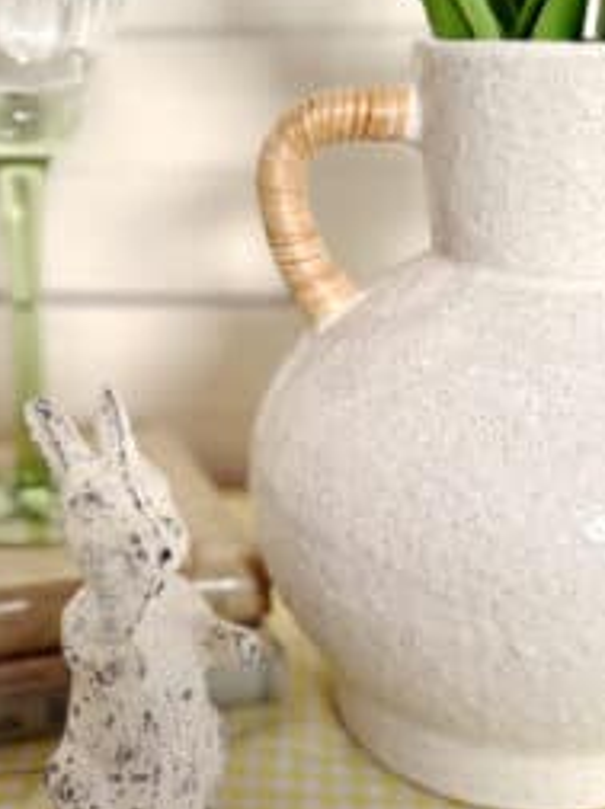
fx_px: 888
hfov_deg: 36.5
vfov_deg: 49.0
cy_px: 390
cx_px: 134
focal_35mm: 38
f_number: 1.78
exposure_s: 1/171
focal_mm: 6.76
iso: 64
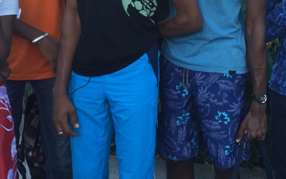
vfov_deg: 17.4
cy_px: 0
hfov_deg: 28.0
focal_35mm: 73
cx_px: 201
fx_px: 569
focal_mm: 3.3
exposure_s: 1/110
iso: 25
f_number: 2.4
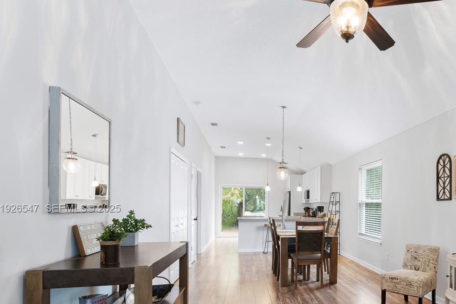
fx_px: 307
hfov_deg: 69.1
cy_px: 209
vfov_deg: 51.4
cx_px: 334
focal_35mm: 24
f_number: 9
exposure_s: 1.6
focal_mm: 15.8
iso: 200
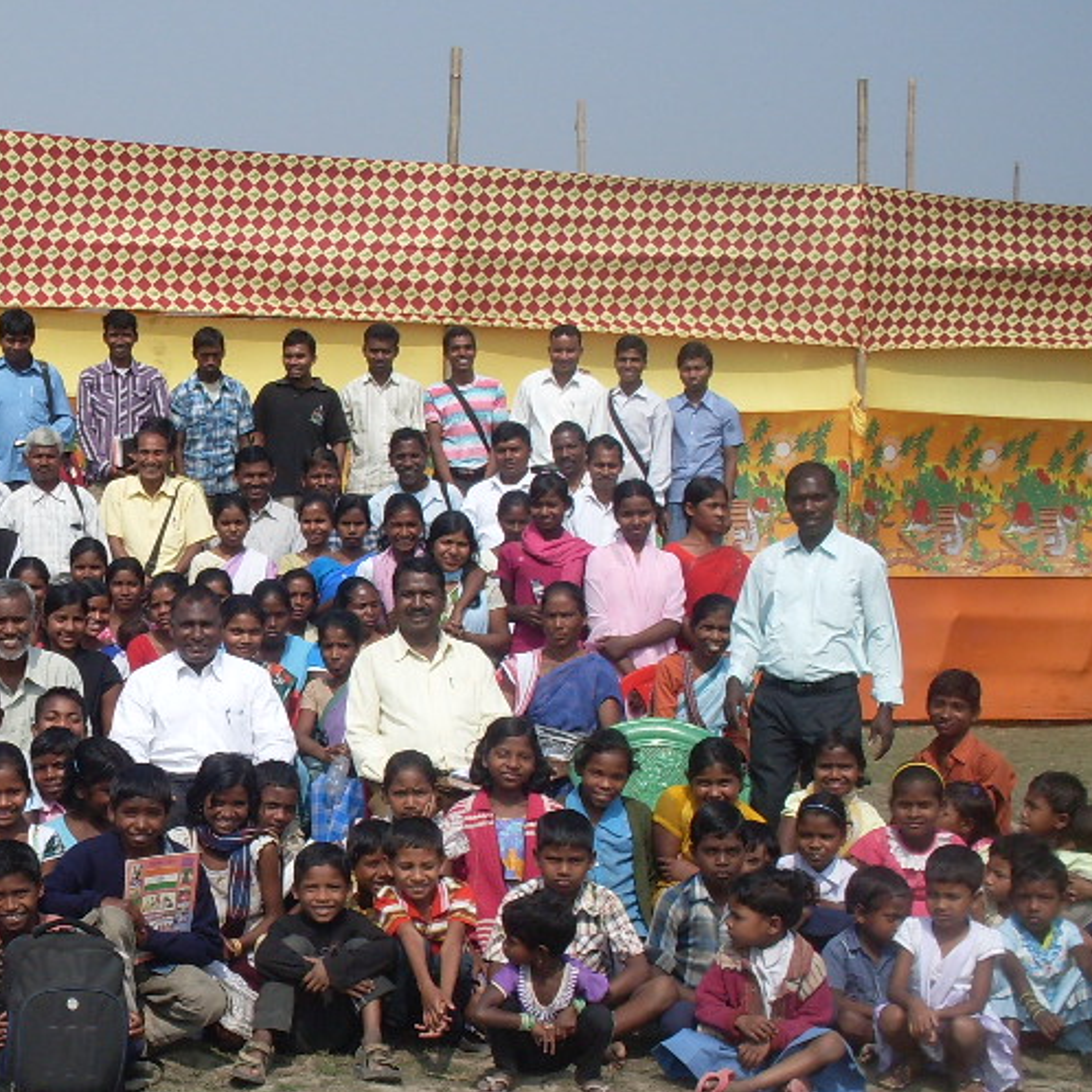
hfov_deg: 24.2
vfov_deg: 24.9
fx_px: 2463
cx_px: 66
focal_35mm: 69
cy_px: 695
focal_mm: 6.3
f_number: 8.4
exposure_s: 1/250
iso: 80
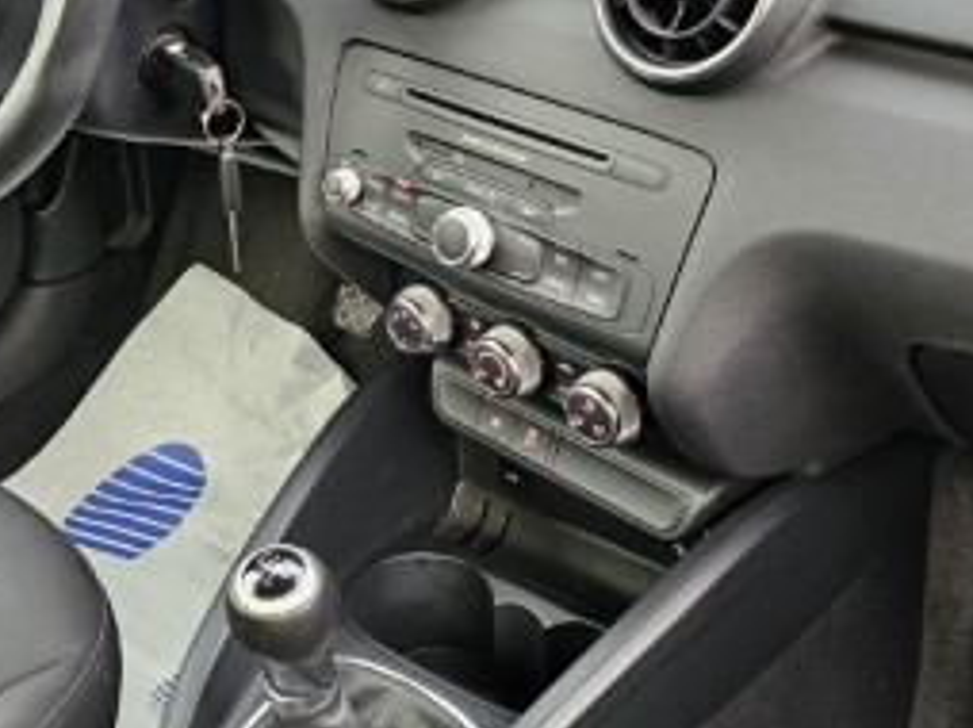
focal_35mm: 58
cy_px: 241
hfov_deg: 32.5
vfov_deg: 25.1
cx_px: 218
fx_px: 1629
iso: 200
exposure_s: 1/100
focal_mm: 6.3
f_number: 1.7
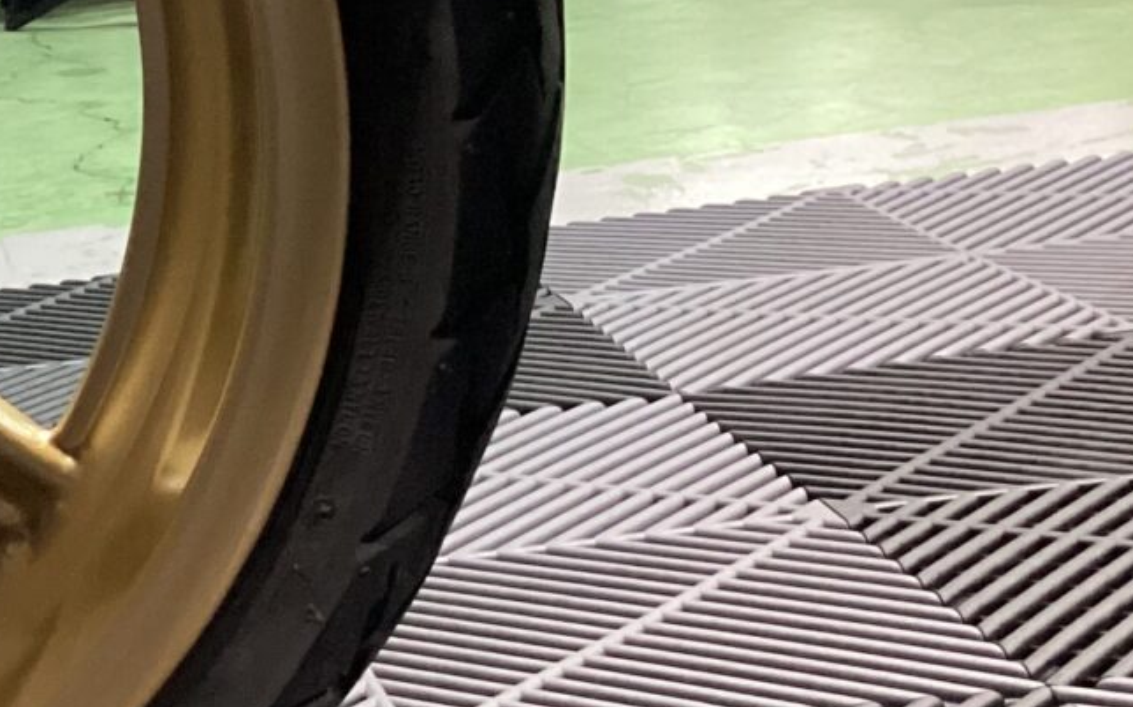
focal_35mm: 98
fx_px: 3025
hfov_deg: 19.1
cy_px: 40
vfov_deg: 13.2
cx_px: -475
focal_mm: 3.3
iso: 400
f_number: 2.4
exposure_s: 1/40
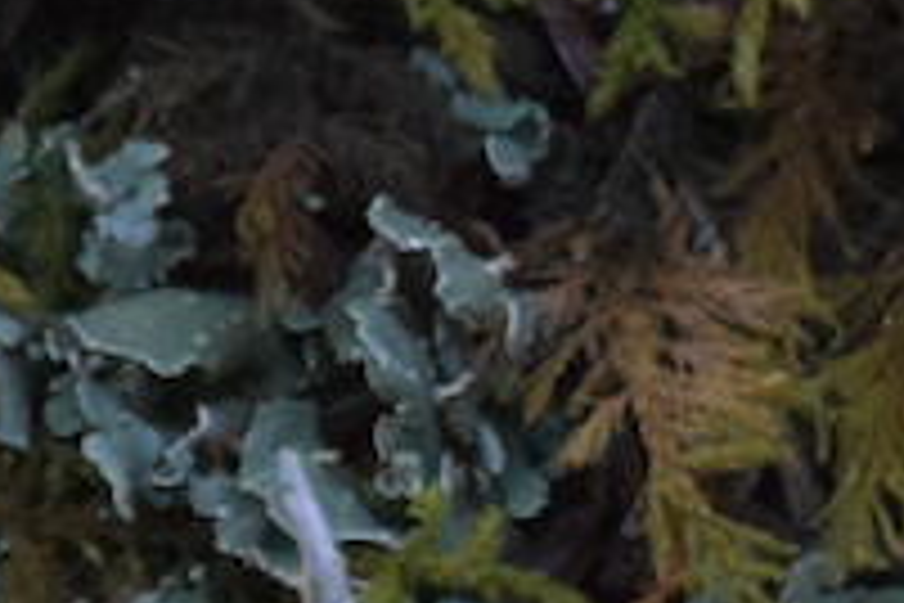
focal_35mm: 210
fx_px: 5273
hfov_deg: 9.3
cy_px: 554
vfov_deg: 6.5
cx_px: -783
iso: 1600
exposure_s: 1/250
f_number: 6.3
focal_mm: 22
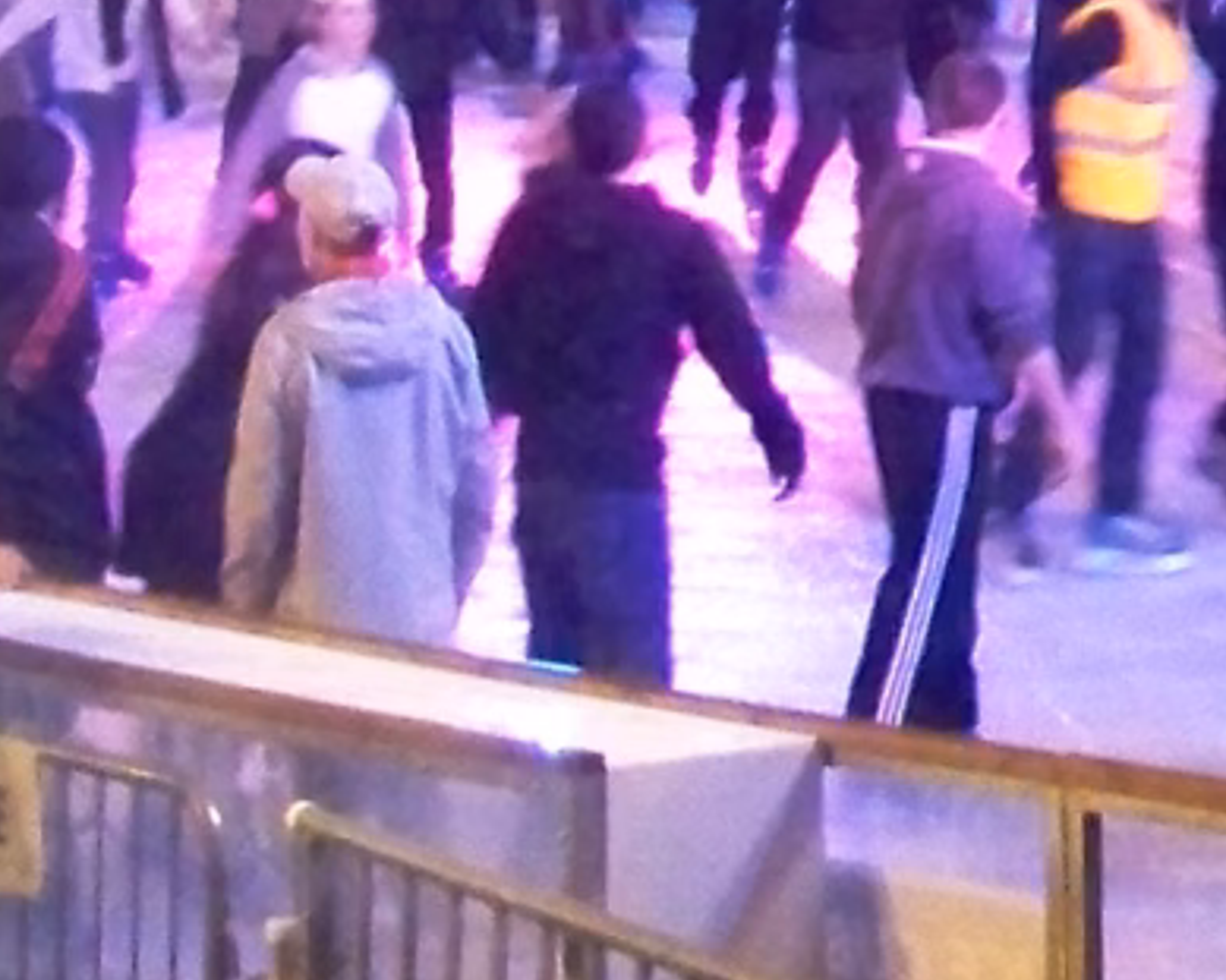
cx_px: 2039
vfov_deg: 7.2
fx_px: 7690
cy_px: -224
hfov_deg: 8.8
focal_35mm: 212
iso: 800
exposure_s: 1/25
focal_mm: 5.85
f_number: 2.8
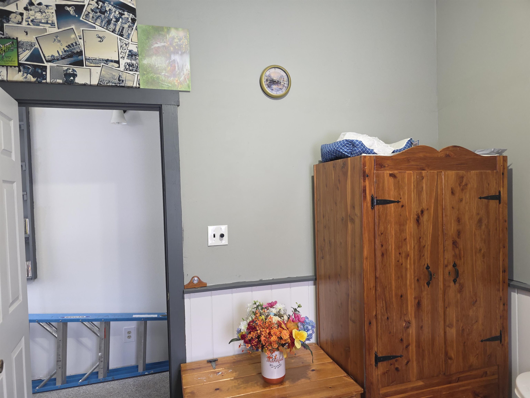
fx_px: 352
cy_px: 199
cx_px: 265
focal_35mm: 23
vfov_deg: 58.9
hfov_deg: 73.9
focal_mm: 6.3
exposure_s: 1/60
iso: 200
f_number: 1.7
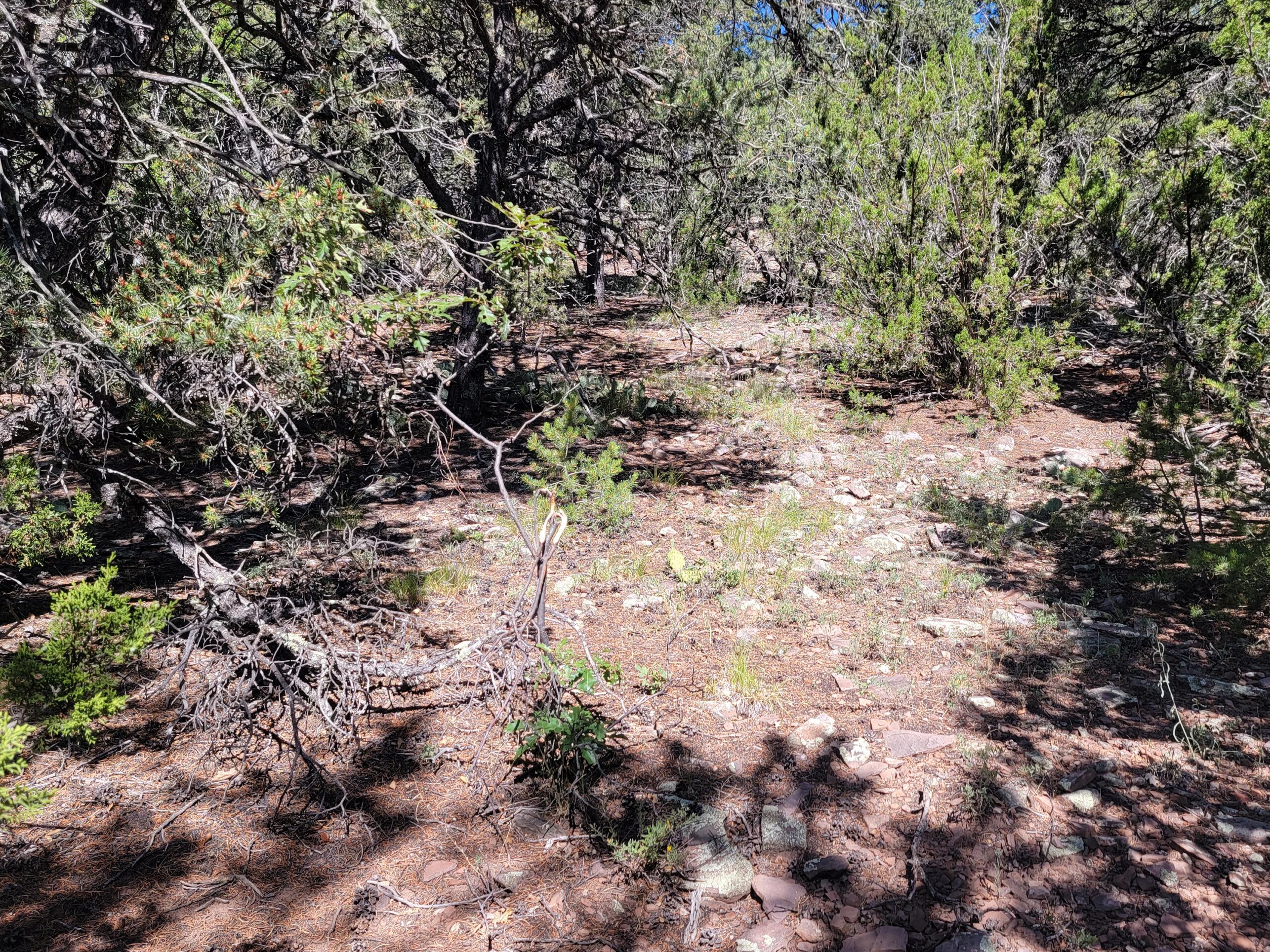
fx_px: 1027
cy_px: 455
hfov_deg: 63.1
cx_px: 734
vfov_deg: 49.7
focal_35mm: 28
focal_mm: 6.7
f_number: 1.8
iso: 16
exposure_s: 1/394
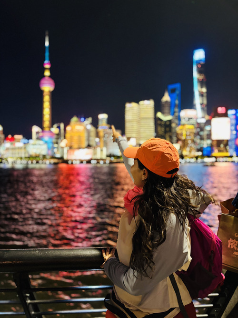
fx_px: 238
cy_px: 159
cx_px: 119
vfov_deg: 67.3
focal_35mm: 26
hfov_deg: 53.0
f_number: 1.6
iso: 640
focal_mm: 5.96
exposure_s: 1/34
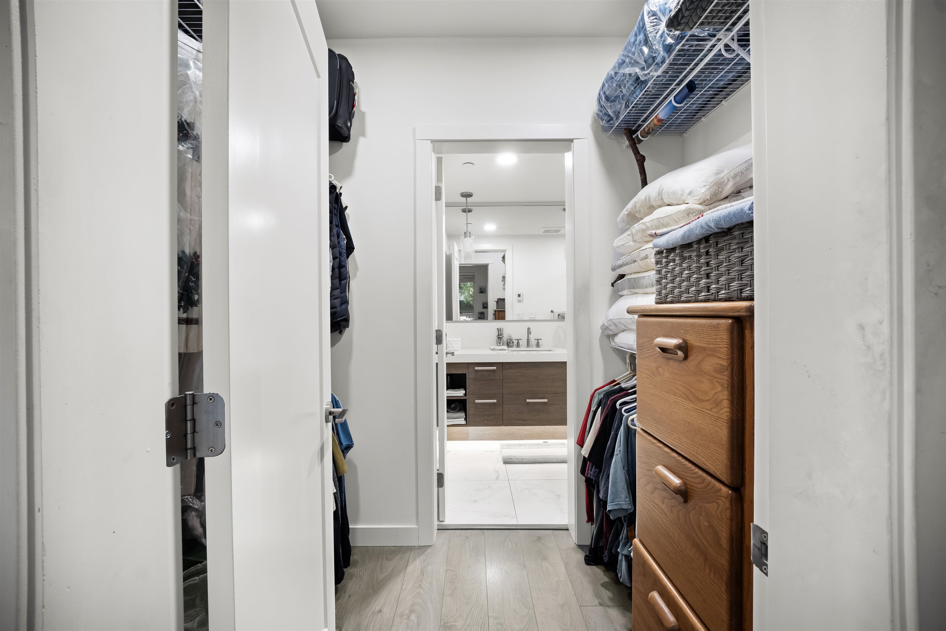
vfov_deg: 83.3
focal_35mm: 14
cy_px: 316
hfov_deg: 106.3
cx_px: 473
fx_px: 355
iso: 250
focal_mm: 9
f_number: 9
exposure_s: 1/5
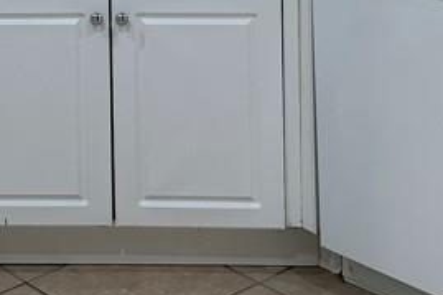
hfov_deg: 21.5
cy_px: -199
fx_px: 1168
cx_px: 184
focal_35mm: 95
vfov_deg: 13.2
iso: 160
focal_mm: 6.86
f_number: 1.78
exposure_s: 1/120
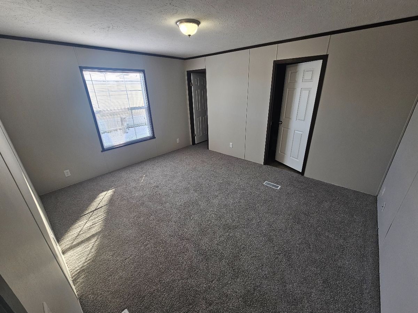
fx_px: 157
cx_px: 209
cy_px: 156
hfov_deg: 106.2
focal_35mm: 13
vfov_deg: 89.9
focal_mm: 2.2
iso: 80
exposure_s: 1/120
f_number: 2.2
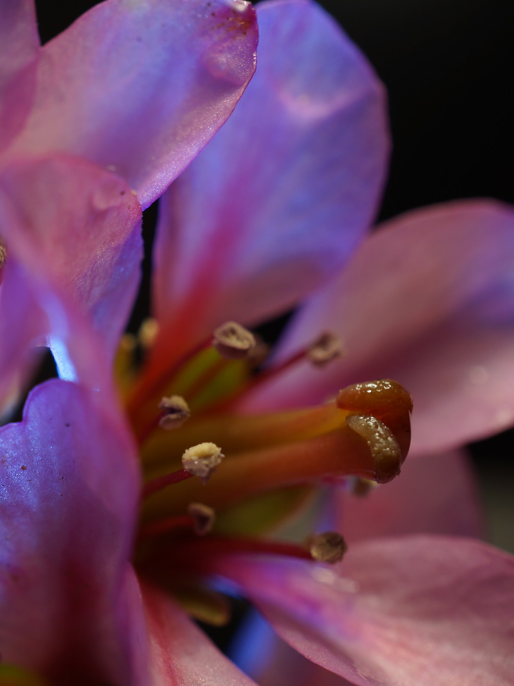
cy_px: 345
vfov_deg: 29.4
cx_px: 16
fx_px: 1307
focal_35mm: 66
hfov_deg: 21.6
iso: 100
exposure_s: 1/8
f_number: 14
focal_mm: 30
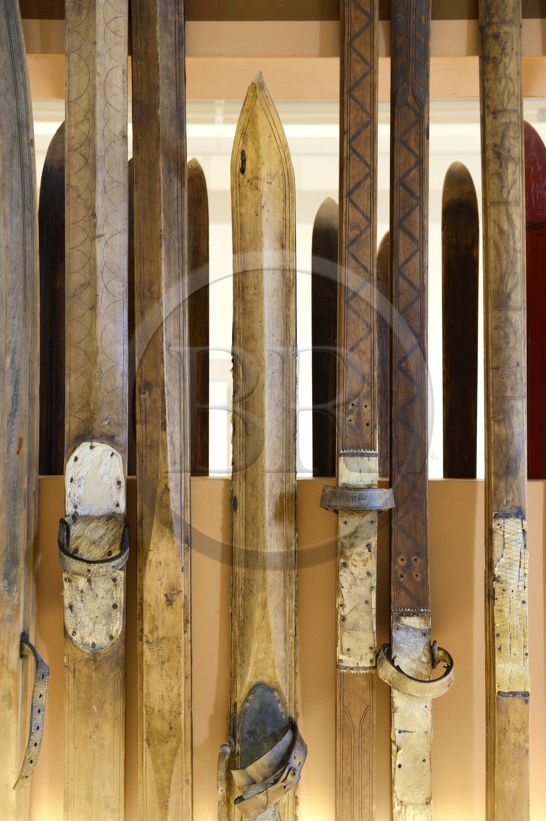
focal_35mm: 44
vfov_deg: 44.5
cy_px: 410
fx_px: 1003
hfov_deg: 30.5
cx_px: 273
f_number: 3.5
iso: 800
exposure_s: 1/30
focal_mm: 44
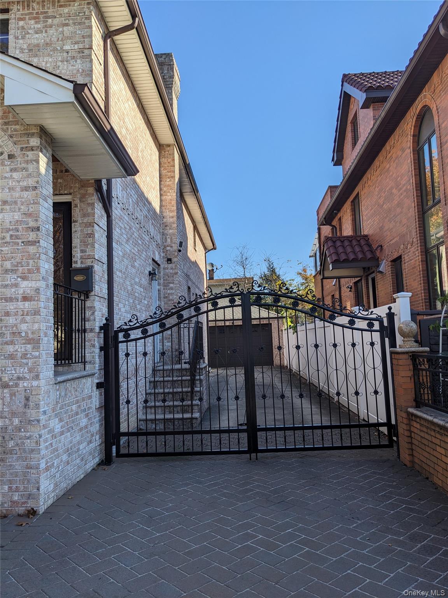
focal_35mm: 27
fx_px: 466
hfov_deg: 51.4
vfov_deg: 65.3
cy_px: 299
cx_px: 224
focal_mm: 4.38
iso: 56
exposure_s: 1/3344
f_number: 1.73
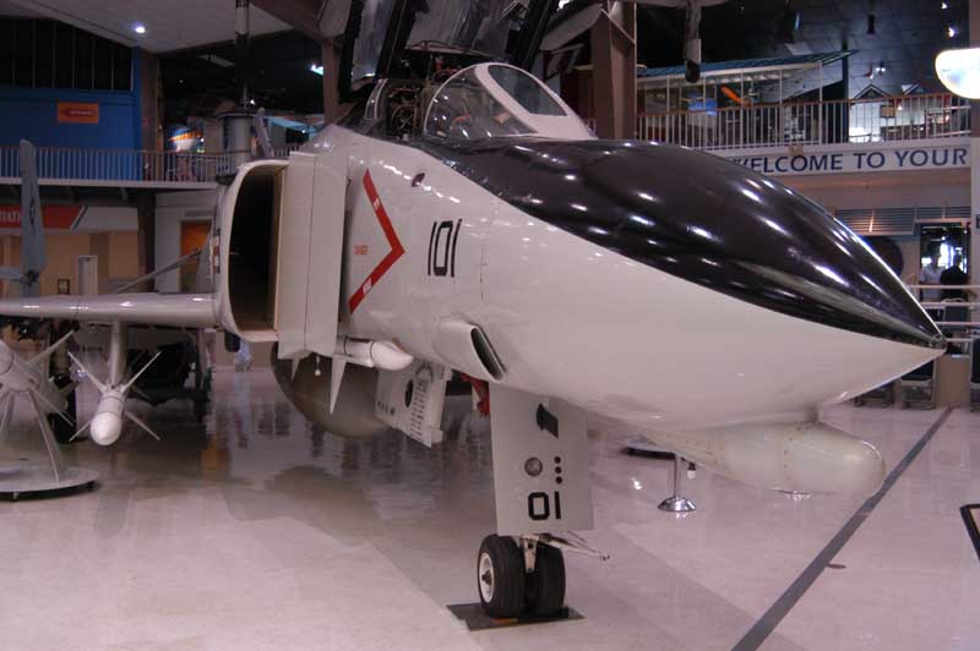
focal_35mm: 36
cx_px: 490
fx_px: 979
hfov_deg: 53.2
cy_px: 326
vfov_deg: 36.8
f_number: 3.5
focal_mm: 24
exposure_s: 1/40
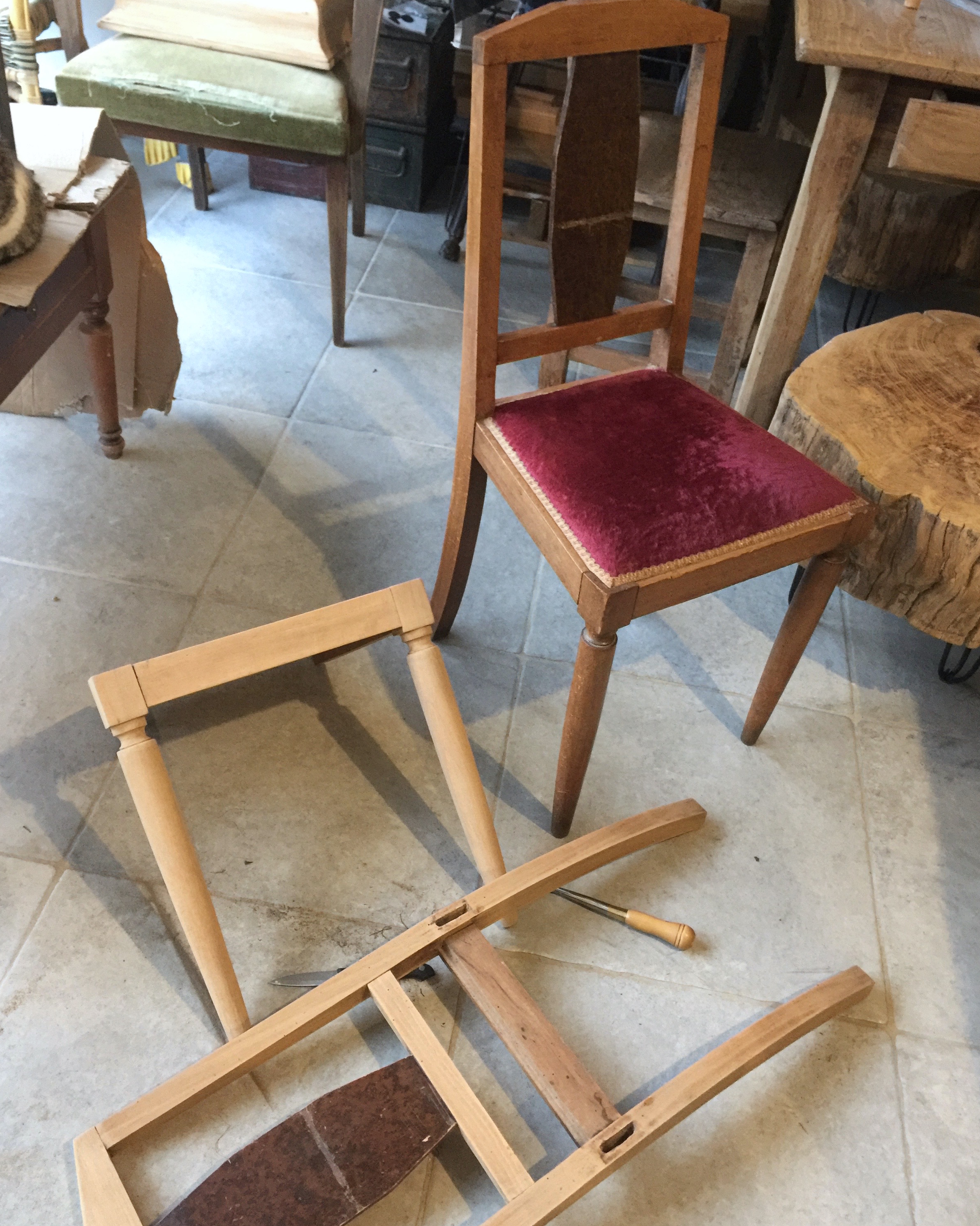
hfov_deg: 47.1
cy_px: 639
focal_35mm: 31
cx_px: 493
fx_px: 1124
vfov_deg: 57.2
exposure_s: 1/8
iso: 160
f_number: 2.2
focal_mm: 4.15
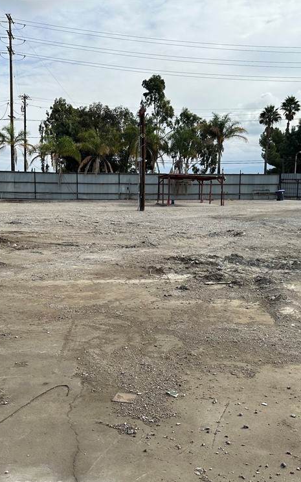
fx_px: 459
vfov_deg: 55.3
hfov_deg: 36.2
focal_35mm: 35
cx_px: 135
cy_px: 247
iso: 80
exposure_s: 1/4016
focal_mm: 6.86
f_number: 1.78
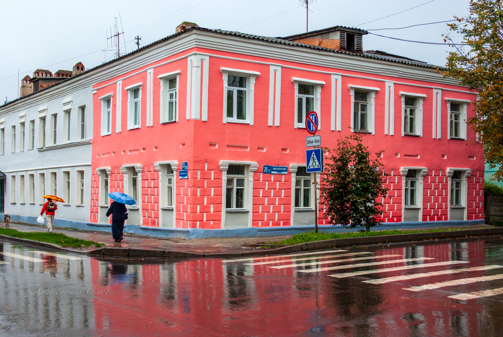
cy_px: 168
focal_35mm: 46
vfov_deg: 29.0
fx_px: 650
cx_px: 252
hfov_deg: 42.3
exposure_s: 1/100
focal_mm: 31
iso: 200
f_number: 6.3
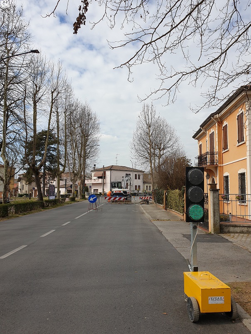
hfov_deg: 53.1
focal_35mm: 26
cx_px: 126
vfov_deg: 67.3
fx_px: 251
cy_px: 167
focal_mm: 4.3
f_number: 2.4
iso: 50
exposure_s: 1/1883
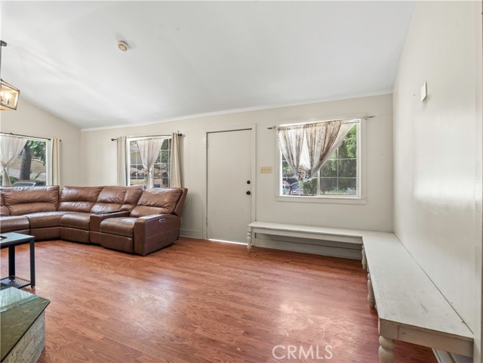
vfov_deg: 78.1
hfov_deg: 94.5
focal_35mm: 16
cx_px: 242
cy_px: 182
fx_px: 223
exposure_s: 1
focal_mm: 8
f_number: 8
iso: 200
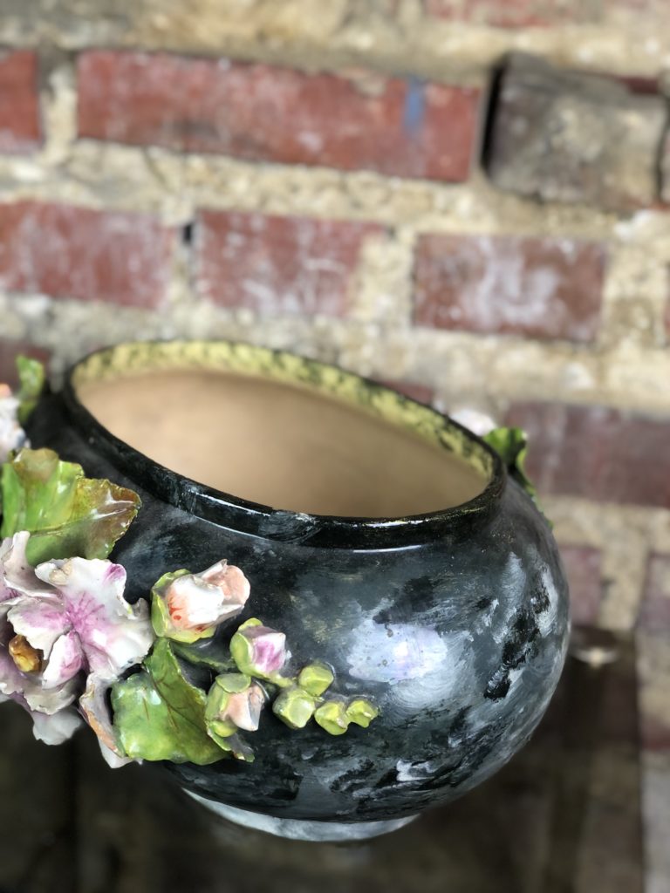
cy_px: 446
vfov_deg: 36.8
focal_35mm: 52
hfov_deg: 28.0
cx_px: 335
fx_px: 1342
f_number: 2.4
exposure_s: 1/50
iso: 64
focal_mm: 6
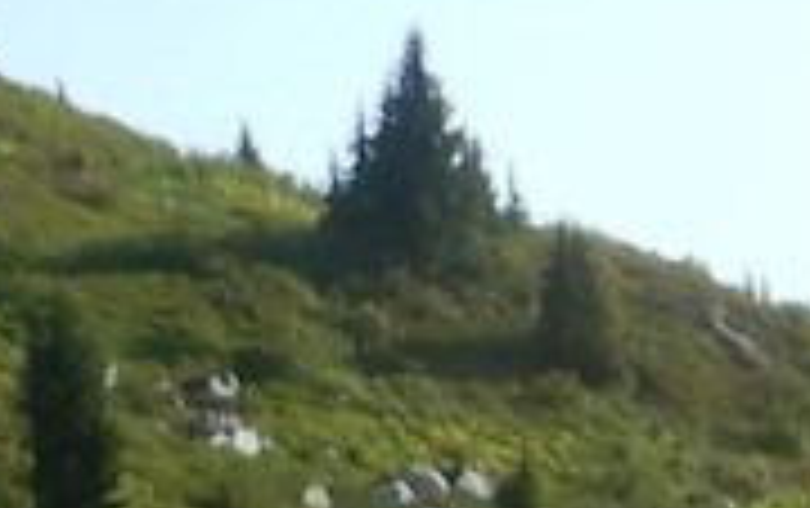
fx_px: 4487
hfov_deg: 10.2
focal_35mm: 203
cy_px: 2001
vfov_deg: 5.6
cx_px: 945
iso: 125
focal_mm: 4.3
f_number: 2.8
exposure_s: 1/1250
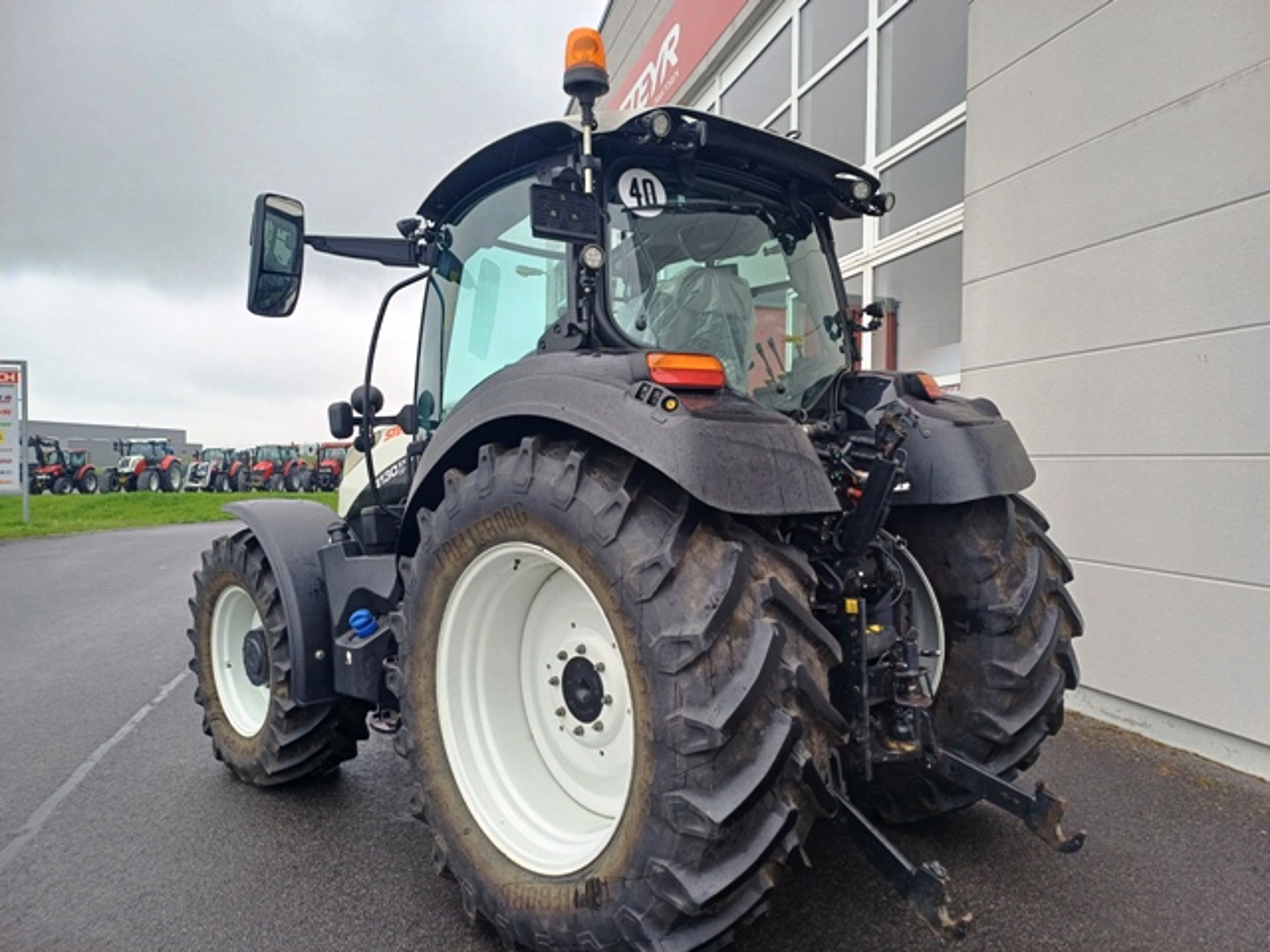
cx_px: 635
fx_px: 917
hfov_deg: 69.4
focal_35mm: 25
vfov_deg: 54.9
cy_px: 476
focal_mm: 4.65
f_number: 1.8
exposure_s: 1/216
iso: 50
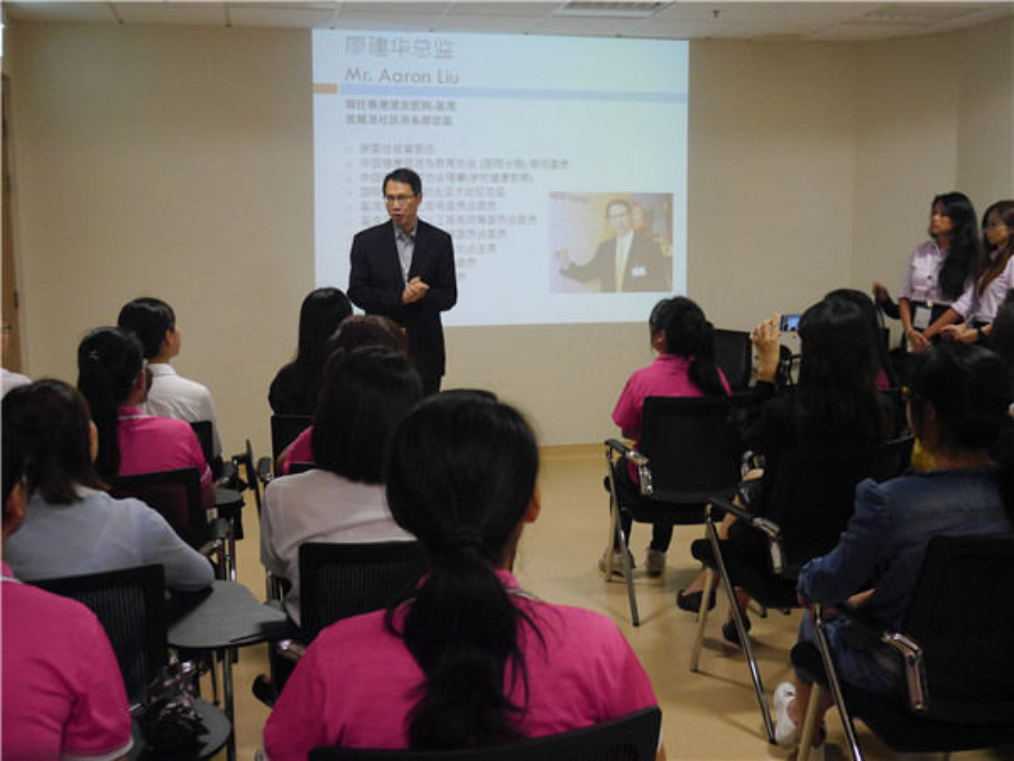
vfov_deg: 36.0
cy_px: 380
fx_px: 1172
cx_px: 507
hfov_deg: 46.8
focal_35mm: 40
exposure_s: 1/60
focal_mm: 20
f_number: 4.4
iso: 2000
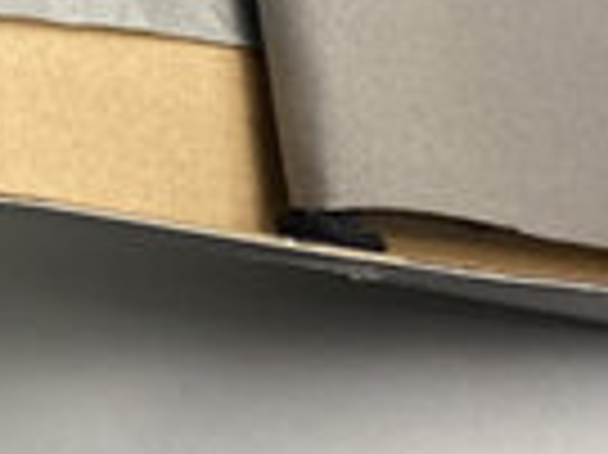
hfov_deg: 12.9
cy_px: -470
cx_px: -585
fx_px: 2369
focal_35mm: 135
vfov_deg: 10.1
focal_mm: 4.25
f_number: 1.8
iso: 80
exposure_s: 1/100
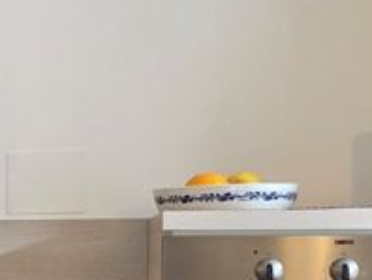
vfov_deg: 12.6
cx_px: -380
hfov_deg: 14.1
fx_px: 1248
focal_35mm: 116
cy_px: 288
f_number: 1.7
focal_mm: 6.3
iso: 500
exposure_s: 1/100
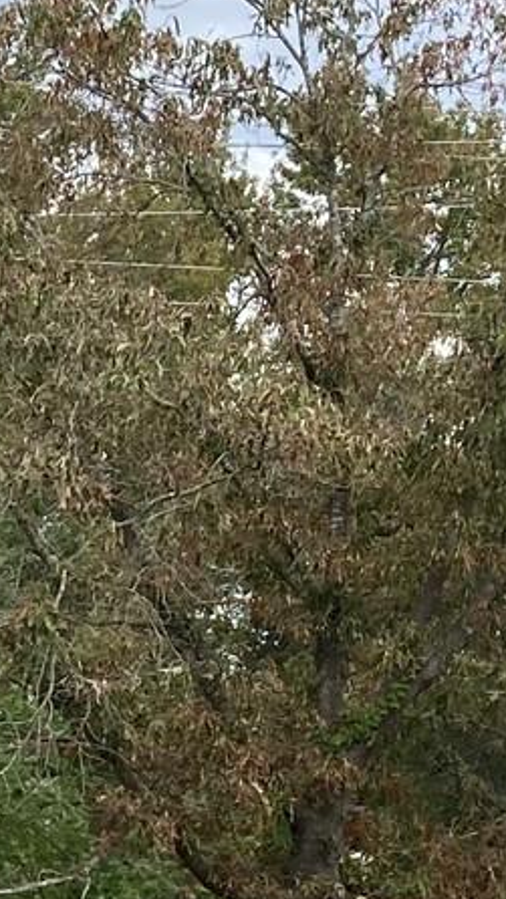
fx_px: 3338
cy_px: 822
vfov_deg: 15.2
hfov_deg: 8.0
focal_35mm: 140
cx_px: -700
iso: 20
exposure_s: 1/823
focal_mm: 3.99
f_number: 1.8
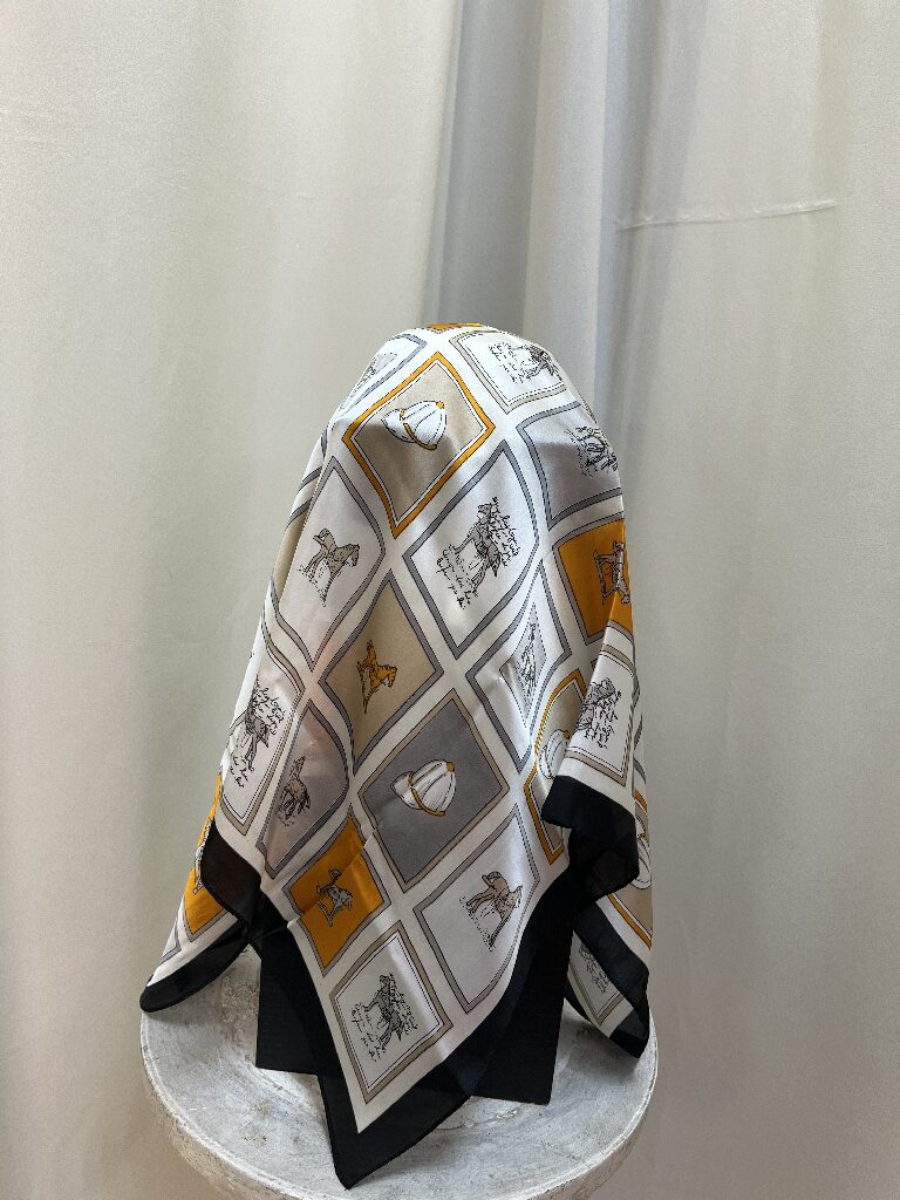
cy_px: 600
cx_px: 450
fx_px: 901
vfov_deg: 67.3
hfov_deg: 53.1
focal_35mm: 26
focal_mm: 5.1
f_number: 1.6
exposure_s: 1/100
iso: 64
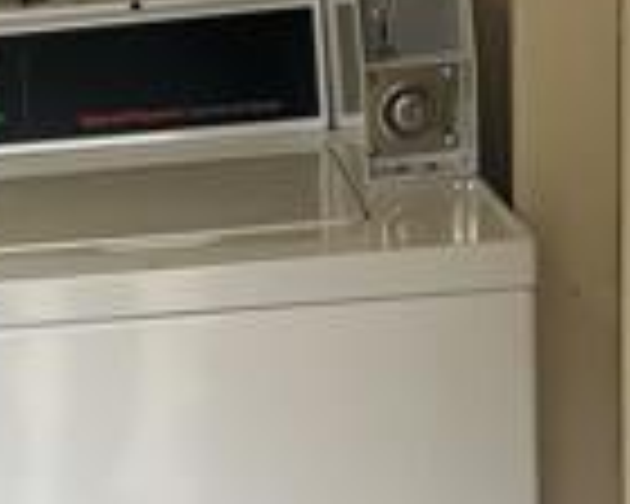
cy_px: 369
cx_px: -68
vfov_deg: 14.3
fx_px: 1995
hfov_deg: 17.3
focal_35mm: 107
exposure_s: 1/816
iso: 80
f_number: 1.78
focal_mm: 6.86
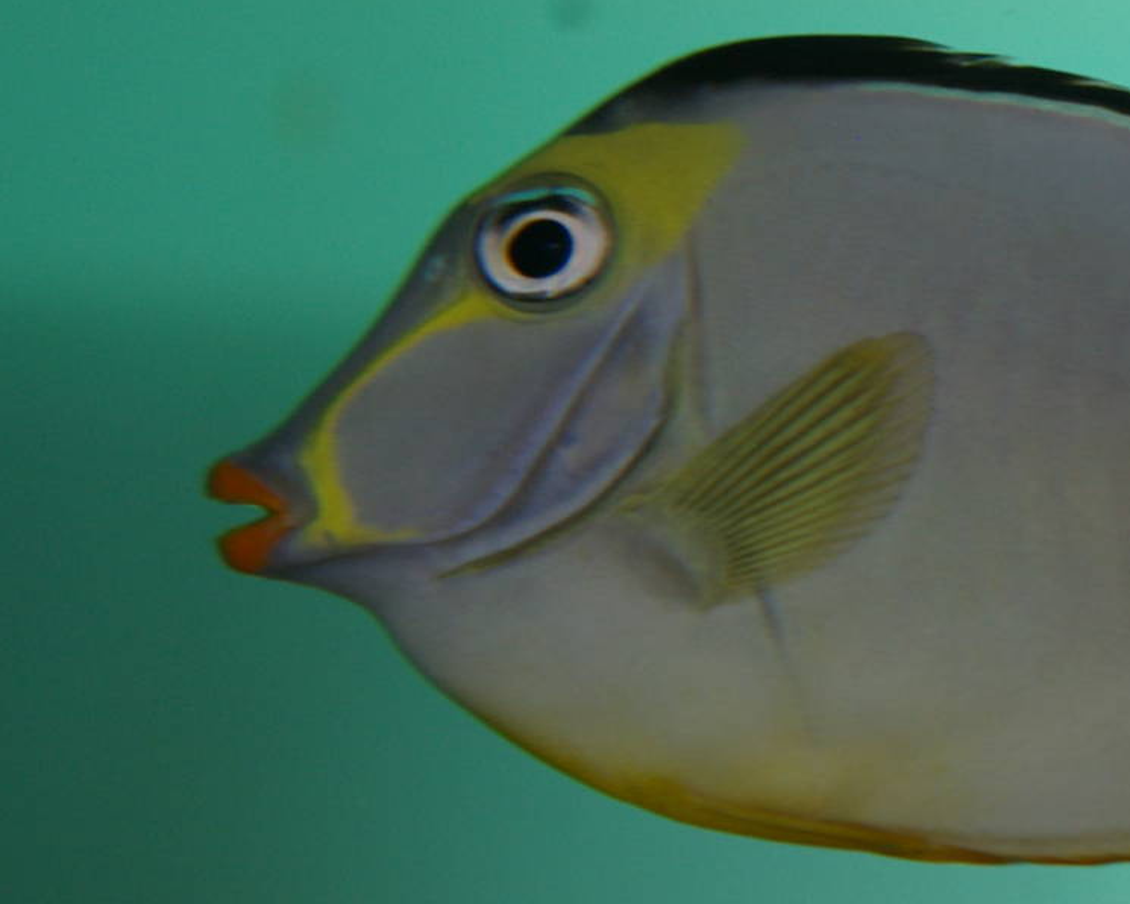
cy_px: 426
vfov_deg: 10.2
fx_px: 5050
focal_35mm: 151
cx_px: 1080
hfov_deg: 12.6
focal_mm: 50
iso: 400
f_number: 5.6
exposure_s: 1/60
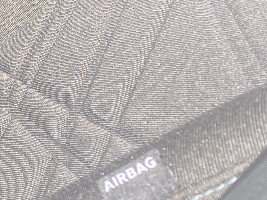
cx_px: -289
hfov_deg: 14.2
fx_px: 872
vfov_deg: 12.3
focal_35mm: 113
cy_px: -129
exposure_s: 1/271
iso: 32
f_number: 1.8
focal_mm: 4.25
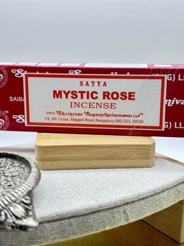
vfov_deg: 36.8
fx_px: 369
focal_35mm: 52
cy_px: 123
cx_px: 92
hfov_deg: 28.0
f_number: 1.6
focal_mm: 5.96
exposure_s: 1/100
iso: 40
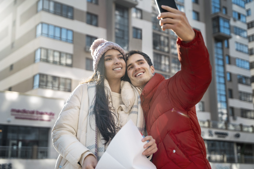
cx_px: 127
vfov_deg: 27.0
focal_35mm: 50
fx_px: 353
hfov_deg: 39.6
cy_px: 84
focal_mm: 50
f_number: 2.8
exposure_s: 1/1600
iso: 250
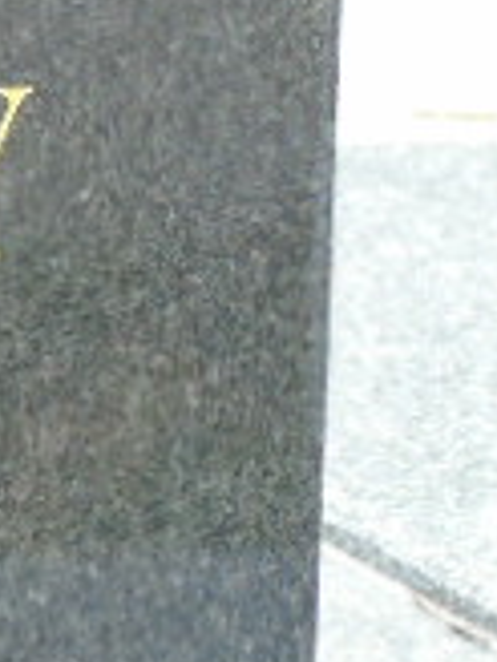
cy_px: 525
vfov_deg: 2.7
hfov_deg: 2.0
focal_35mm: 726
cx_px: -752
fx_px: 13898
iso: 250
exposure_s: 1/125
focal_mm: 33
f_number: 5
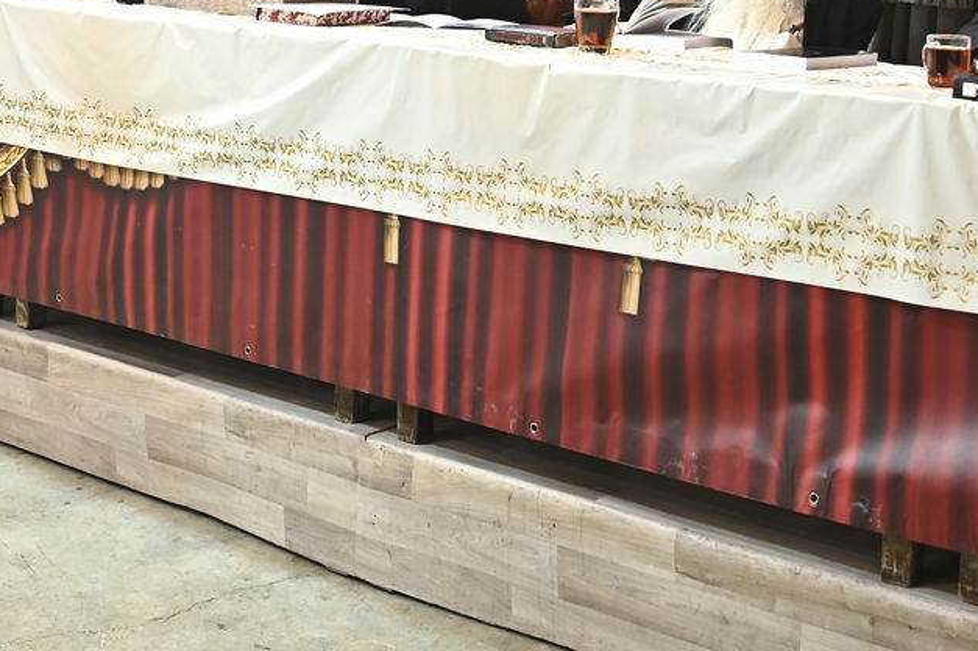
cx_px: 590
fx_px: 1819
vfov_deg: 19.5
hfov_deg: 30.0
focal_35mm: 67
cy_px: -46
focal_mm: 30
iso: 1600
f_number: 5.6
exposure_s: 1/125
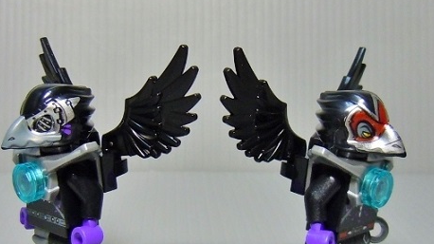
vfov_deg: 27.0
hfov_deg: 46.4
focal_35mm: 44
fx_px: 506
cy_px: 145
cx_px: 199
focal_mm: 5.4
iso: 200
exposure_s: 1/25
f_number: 3.5
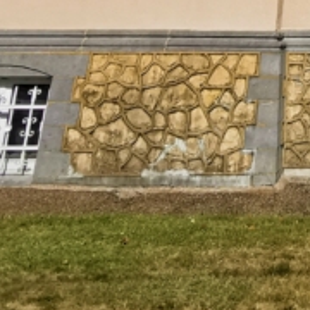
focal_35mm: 81
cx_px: 525
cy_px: -262
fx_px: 821
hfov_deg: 17.9
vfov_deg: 17.2
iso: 50
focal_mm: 2.35
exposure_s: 1/2000
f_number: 2.2
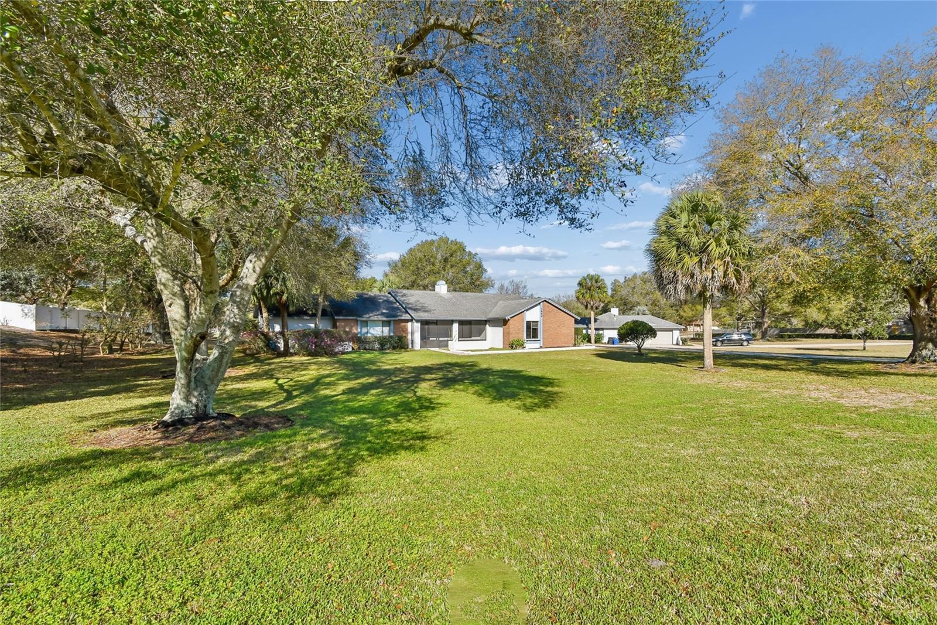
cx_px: 468
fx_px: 390
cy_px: 312
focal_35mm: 15
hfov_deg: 100.4
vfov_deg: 77.3
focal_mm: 10
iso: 100
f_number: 7.1
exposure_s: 1/250
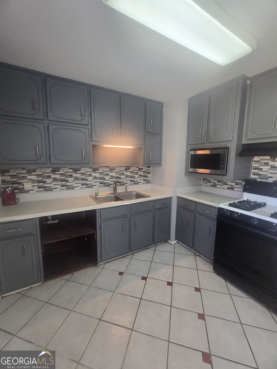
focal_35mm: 13
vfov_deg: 106.2
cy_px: 184
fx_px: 139
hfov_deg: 89.9
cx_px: 138
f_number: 2.2
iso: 250
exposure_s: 1/60
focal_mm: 2.2
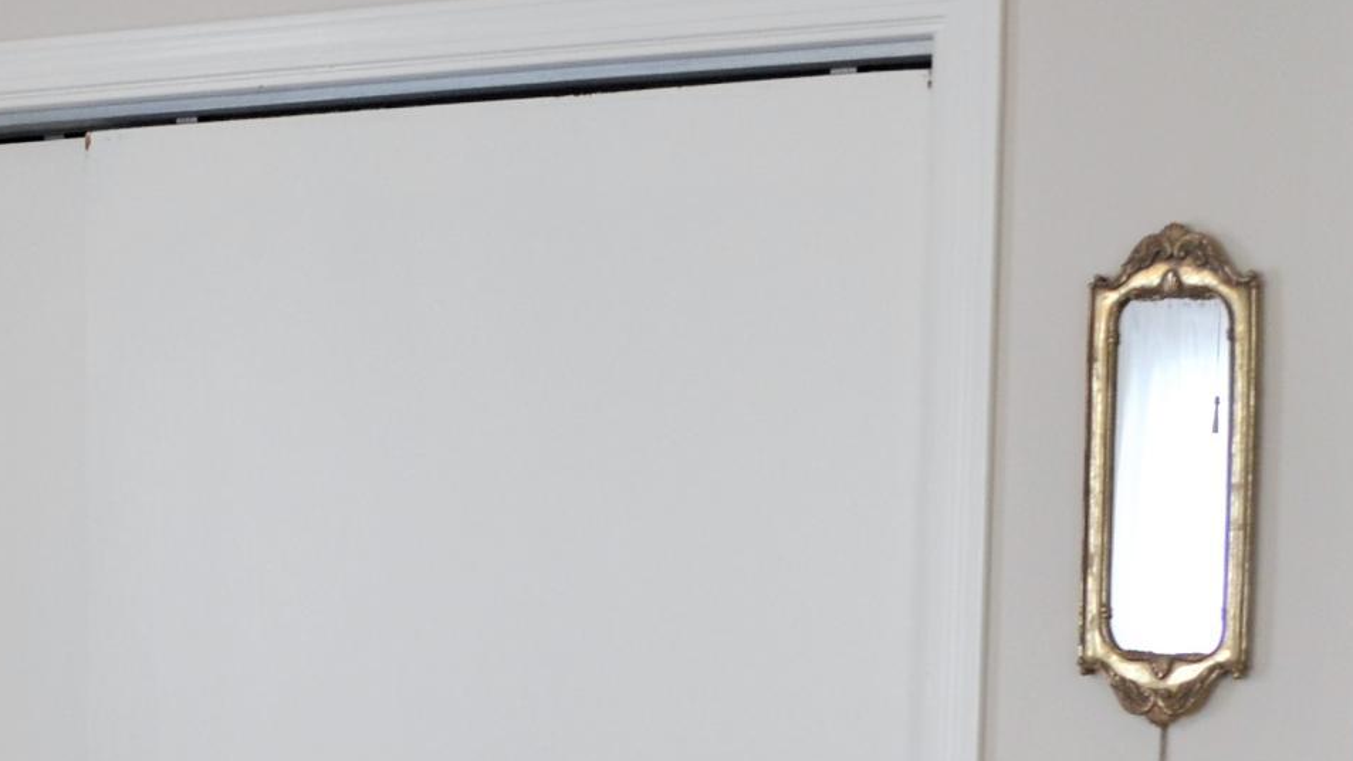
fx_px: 3193
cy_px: 913
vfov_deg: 13.2
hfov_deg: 23.4
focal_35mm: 89
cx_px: 182
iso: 500
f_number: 3.5
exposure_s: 1/60
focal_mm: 18
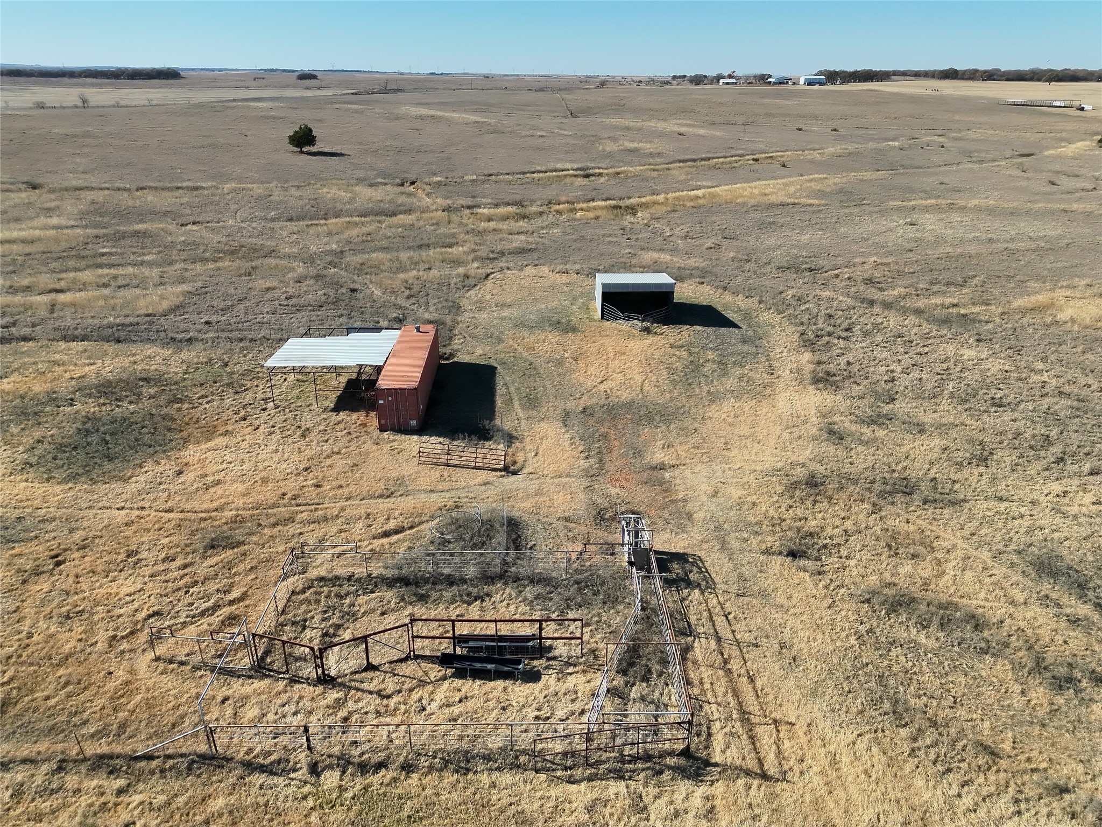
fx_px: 764
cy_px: 414
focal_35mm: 24
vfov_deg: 56.8
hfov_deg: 71.6
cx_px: 551
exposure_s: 1/5000
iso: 200
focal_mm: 6.72
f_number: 1.7
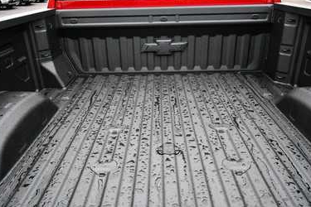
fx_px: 276
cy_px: 107
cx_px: 154
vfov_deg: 41.1
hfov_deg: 58.7
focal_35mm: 32
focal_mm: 20
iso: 2200
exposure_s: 1/125
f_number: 5.6
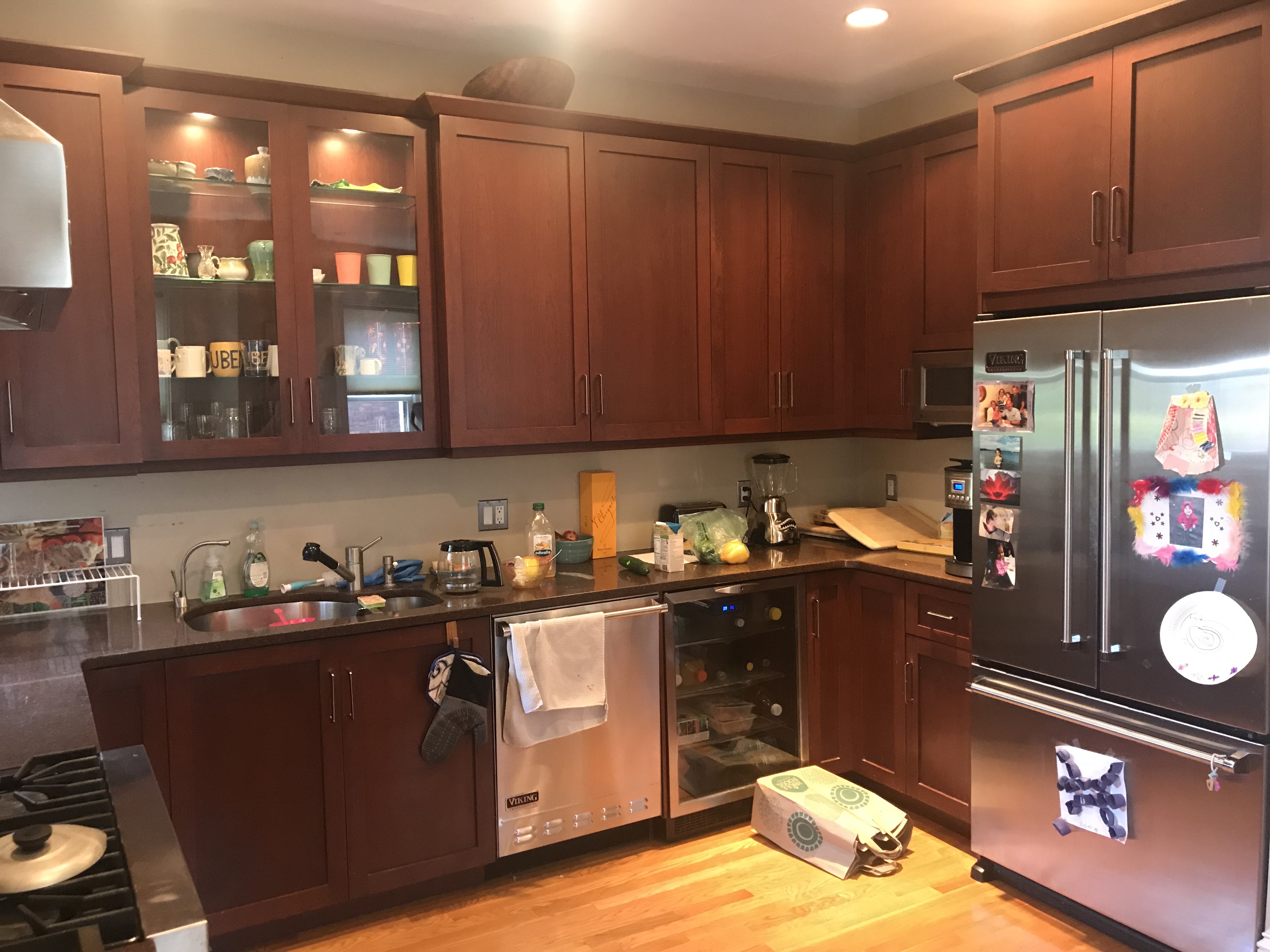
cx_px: 635
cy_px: 476
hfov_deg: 63.4
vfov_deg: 49.7
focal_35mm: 28
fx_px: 1027
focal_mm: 3.99
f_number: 1.8
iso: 100
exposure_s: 1/15
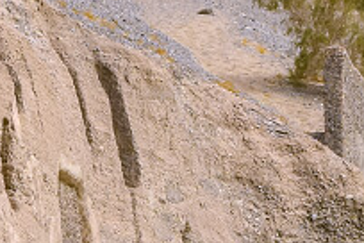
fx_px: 7149
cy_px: 76
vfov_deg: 1.9
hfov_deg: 2.9
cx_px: 389
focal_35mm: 707
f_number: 10
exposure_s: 1/400
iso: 200
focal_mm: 75
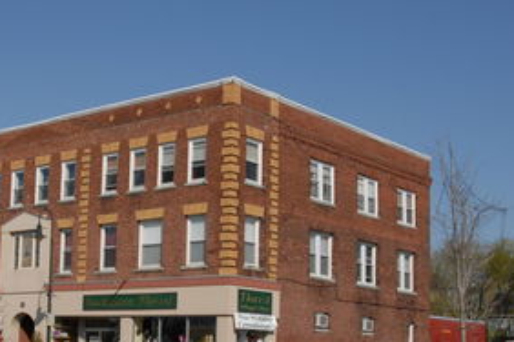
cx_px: 188
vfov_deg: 22.4
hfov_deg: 33.2
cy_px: 264
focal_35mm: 60
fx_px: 857
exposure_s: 1/640
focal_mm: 22
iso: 400
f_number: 13
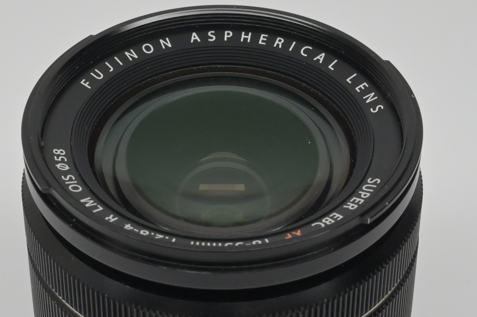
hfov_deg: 15.1
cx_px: 224
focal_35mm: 136
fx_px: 1801
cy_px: 273
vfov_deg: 10.0
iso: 2000
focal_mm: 40
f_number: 13
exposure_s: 1/200
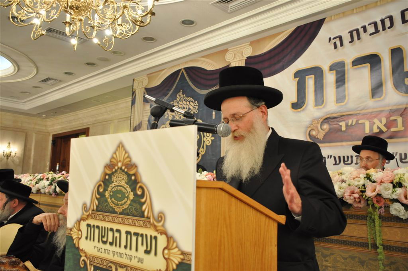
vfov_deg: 39.9
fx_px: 374
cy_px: 136
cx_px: 204
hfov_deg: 57.3
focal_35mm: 33
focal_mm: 22
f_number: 3.8
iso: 1000
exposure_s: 1/80
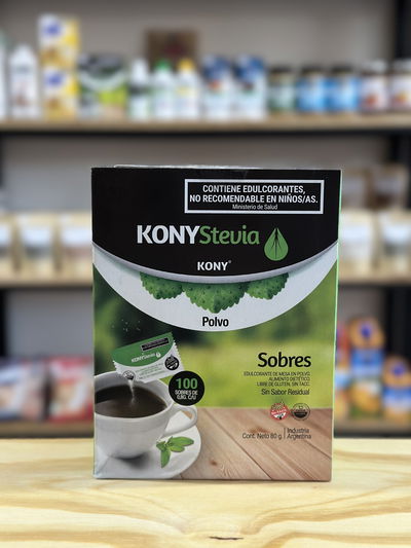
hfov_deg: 30.3
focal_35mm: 48
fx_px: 760
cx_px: 206
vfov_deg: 39.6
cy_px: 274
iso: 250
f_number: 1.78
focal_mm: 6.86
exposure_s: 1/60
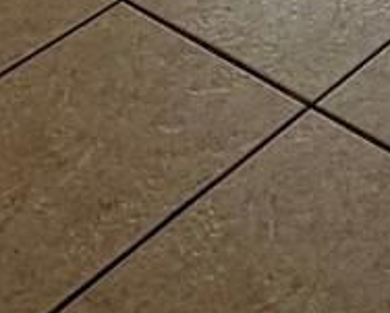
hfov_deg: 14.6
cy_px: -775
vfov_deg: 9.0
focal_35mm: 116
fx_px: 1341
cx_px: 695
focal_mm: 2.22
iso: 25
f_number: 2.2
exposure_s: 1/120
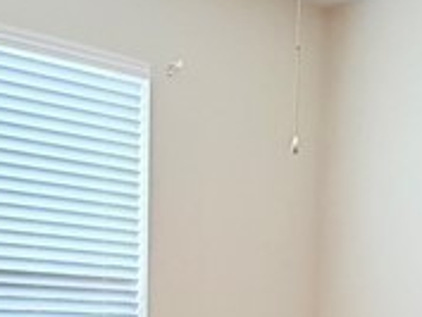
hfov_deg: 24.1
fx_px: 988
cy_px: 446
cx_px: 236
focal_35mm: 81
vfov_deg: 16.9
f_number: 2.2
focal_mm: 2.22
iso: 100
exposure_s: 1/120
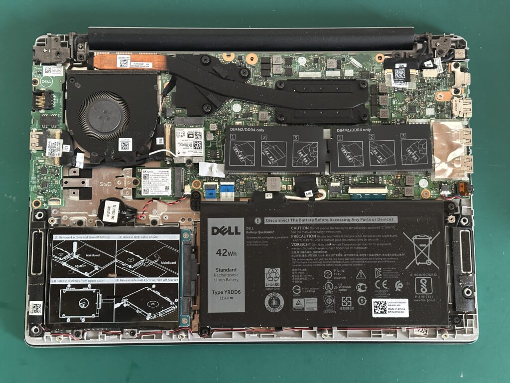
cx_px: 255
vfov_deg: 30.3
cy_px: 192
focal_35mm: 48
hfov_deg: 39.7
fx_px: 707
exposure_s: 1/25
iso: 500
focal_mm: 6.86
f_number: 1.78
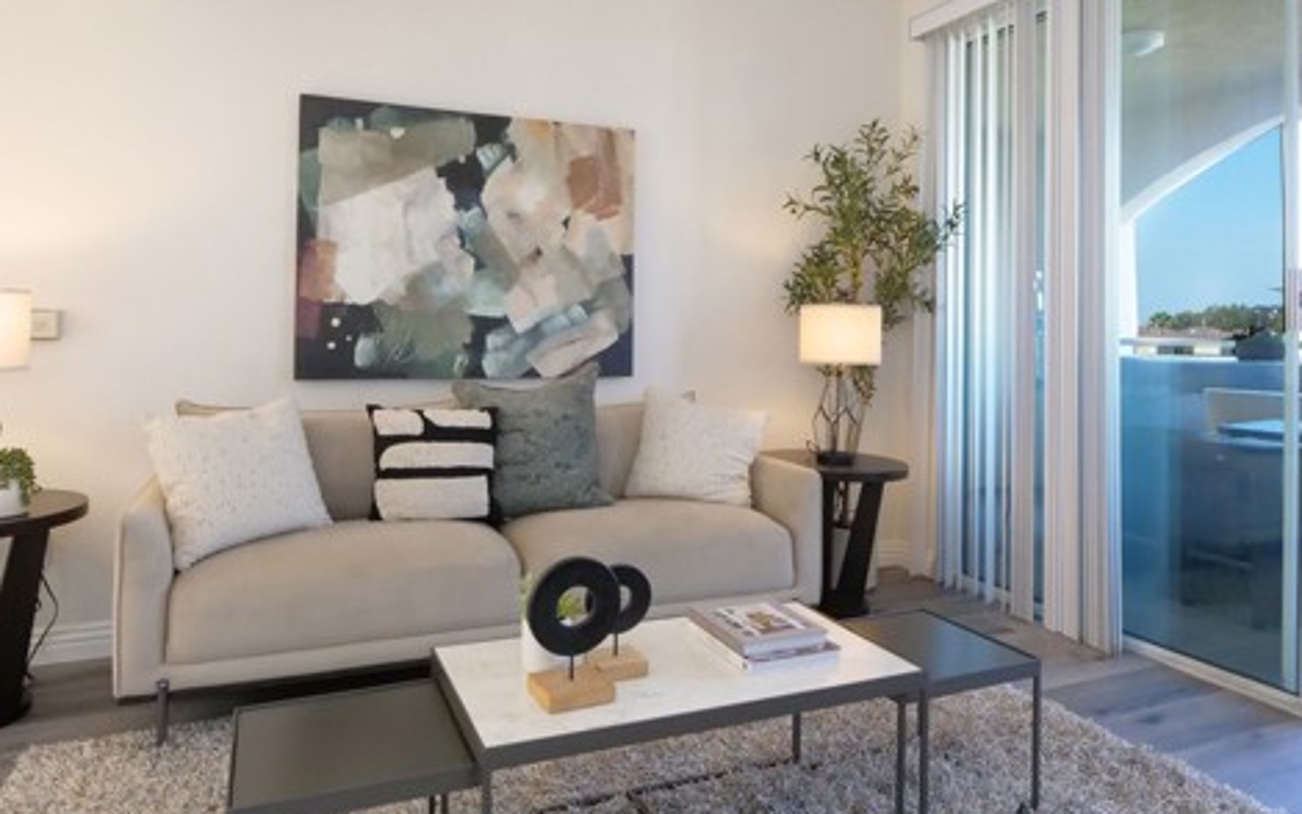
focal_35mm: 26
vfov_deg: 47.3
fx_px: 923
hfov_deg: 70.3
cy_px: 318
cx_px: 704
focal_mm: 9
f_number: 7.1
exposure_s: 1/100
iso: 2500
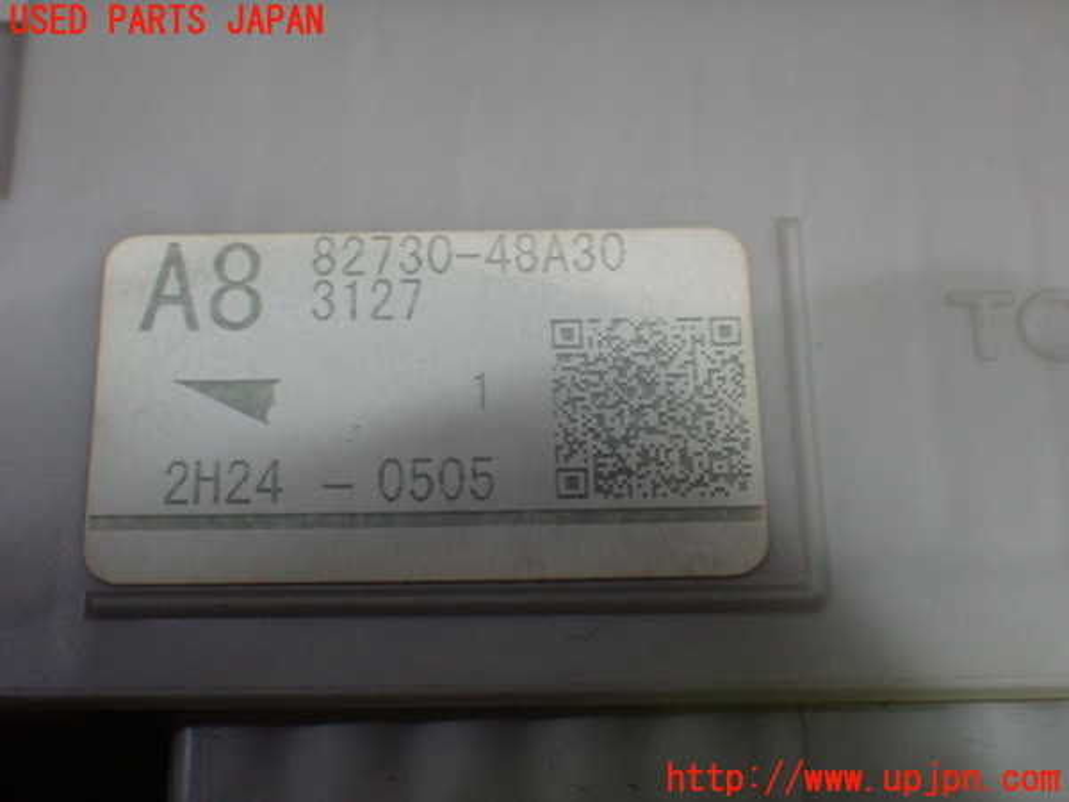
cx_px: 534
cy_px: 401
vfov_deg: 23.7
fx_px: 1915
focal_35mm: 62
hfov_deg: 31.2
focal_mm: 11.09
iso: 800
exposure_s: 1/100
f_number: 3.6
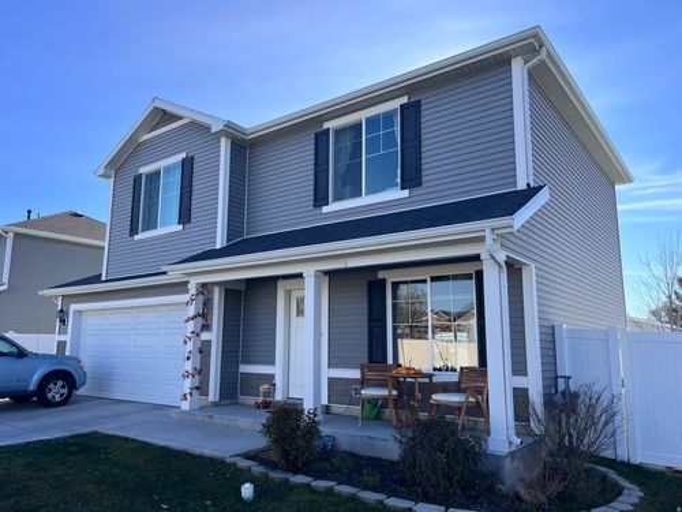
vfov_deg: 53.1
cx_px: 341
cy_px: 256
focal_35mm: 26
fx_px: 512
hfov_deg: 67.3
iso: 50
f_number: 1.6
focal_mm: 5.1
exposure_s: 1/1695
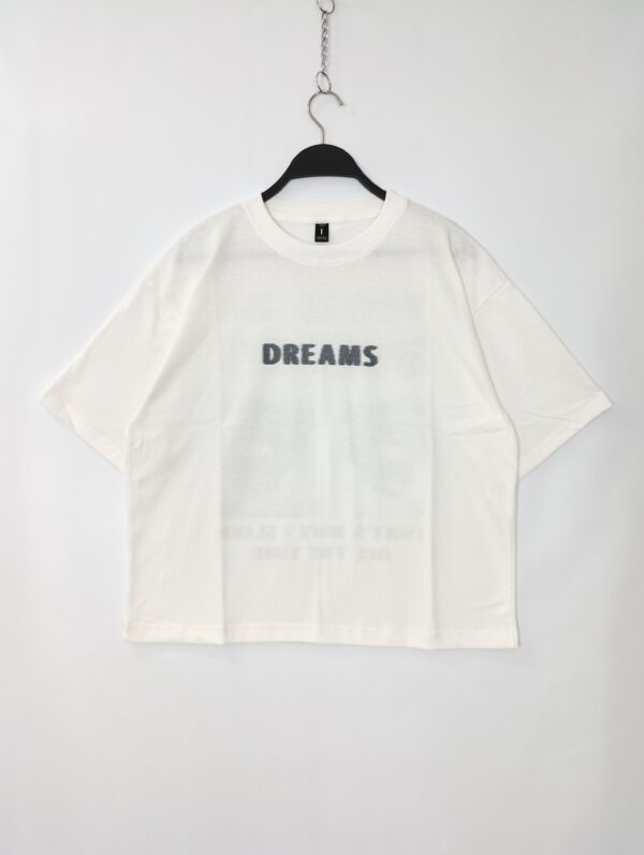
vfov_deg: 63.4
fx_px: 693
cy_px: 428
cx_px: 322
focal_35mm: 28
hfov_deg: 49.9
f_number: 1.8
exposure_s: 1/15
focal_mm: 4.27
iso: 100
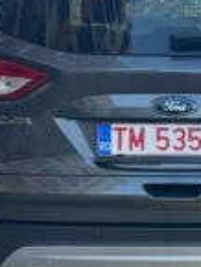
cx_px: 190
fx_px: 1020
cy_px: 166
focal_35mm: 132
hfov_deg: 11.2
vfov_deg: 14.9
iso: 64
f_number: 1.78
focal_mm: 6.76
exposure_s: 1/783
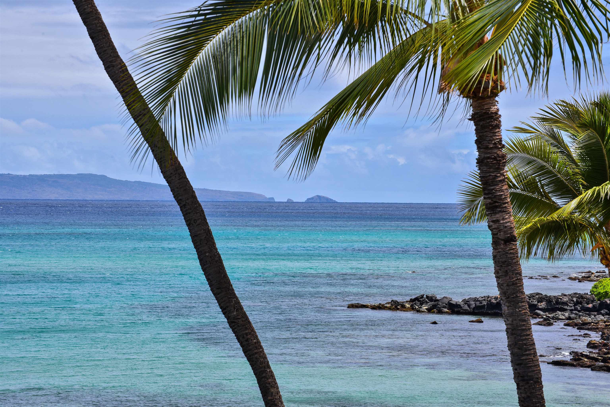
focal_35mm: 135
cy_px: 204
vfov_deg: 10.2
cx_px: 305
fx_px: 2288
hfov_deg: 15.2
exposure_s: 1/200
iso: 160
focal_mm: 135
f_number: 18
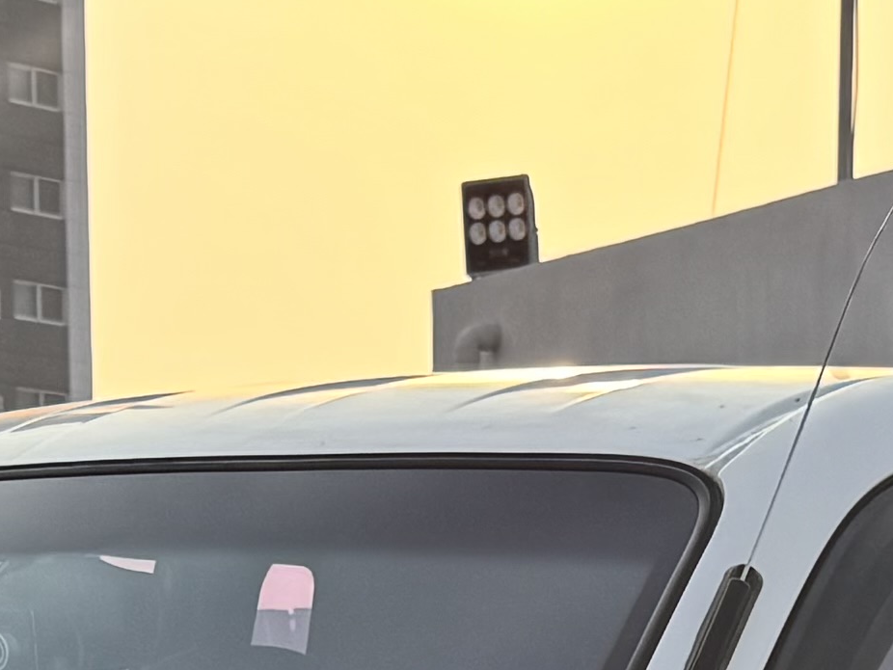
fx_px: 3819
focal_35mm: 148
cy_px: 1548
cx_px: 589
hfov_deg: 13.3
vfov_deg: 9.1
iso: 80
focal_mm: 6.76
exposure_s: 1/1767
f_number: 1.78
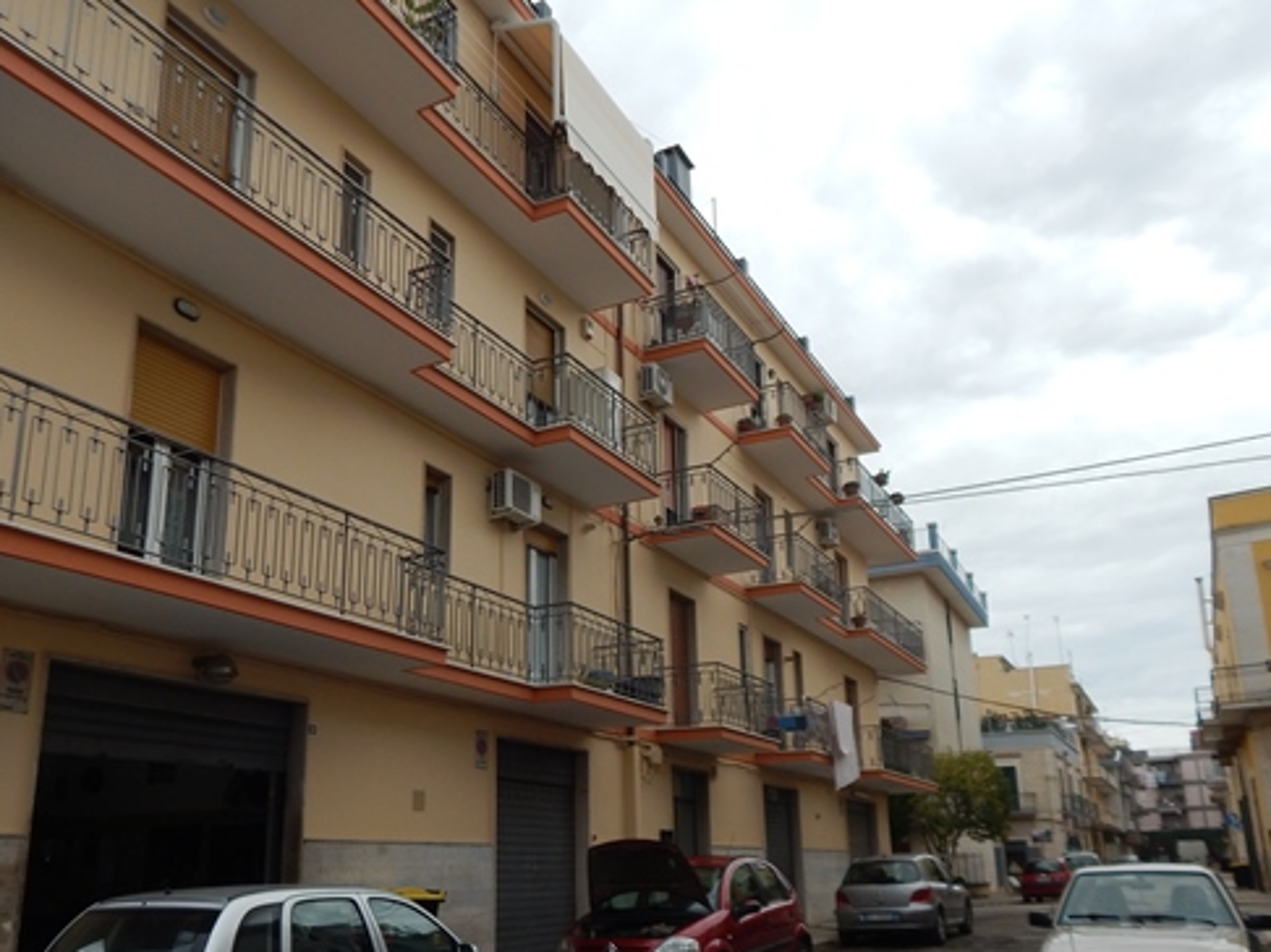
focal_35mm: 29
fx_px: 1064
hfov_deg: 61.5
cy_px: 583
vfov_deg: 47.8
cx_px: 554
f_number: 3
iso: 125
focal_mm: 4
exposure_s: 1/800
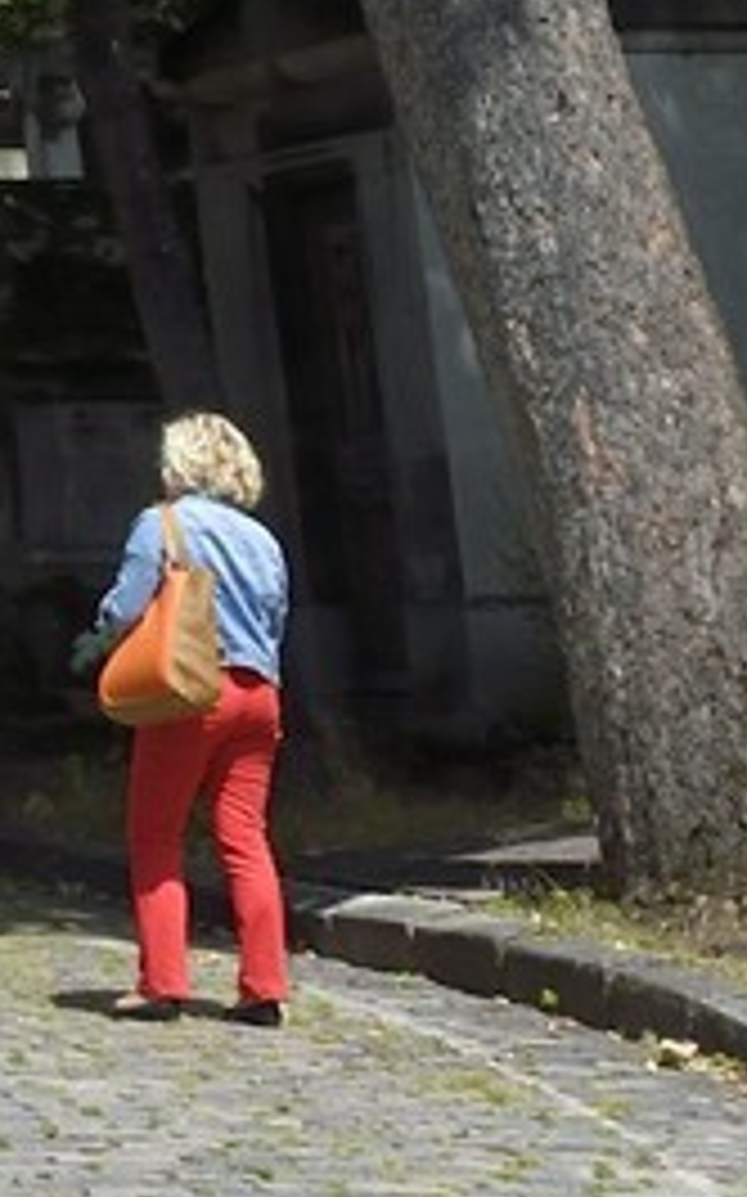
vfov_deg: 10.4
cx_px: -2322
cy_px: -914
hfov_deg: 5.8
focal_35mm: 190
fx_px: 6196
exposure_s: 1/200
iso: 200
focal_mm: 31
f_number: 14
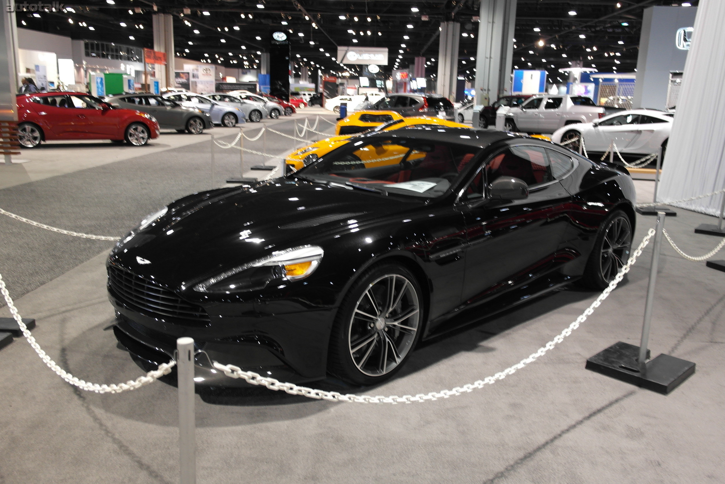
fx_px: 604
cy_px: 242
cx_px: 362
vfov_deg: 43.6
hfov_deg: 61.9
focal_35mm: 30
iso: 400
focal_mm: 20
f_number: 3.5
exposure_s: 1/20
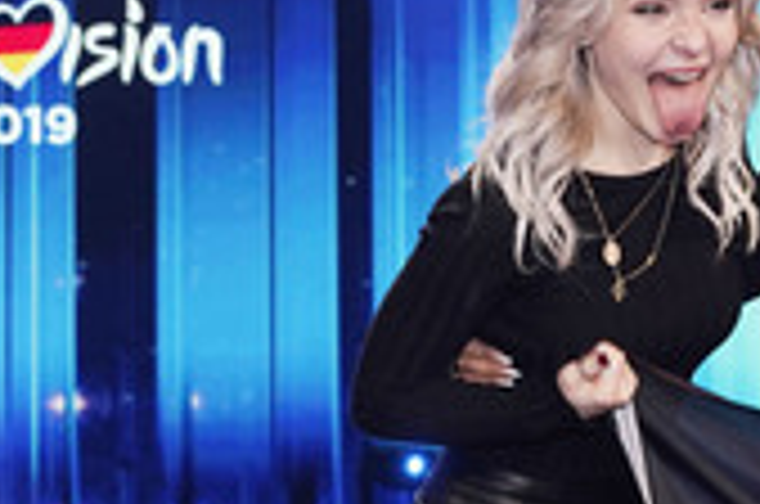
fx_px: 2423
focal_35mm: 115
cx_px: 924
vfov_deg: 11.8
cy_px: 364
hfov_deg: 17.0
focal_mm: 43
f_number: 5.6
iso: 1600
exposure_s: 1/200
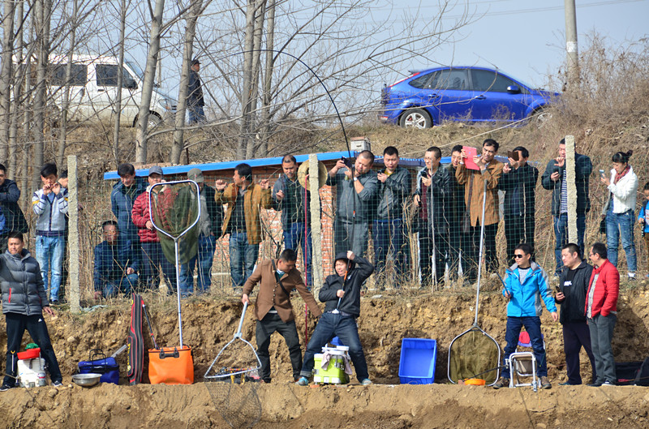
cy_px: 214
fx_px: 4585
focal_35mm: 255
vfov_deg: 5.4
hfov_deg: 8.1
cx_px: 324
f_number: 8
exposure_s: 1/320
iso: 160
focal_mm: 170
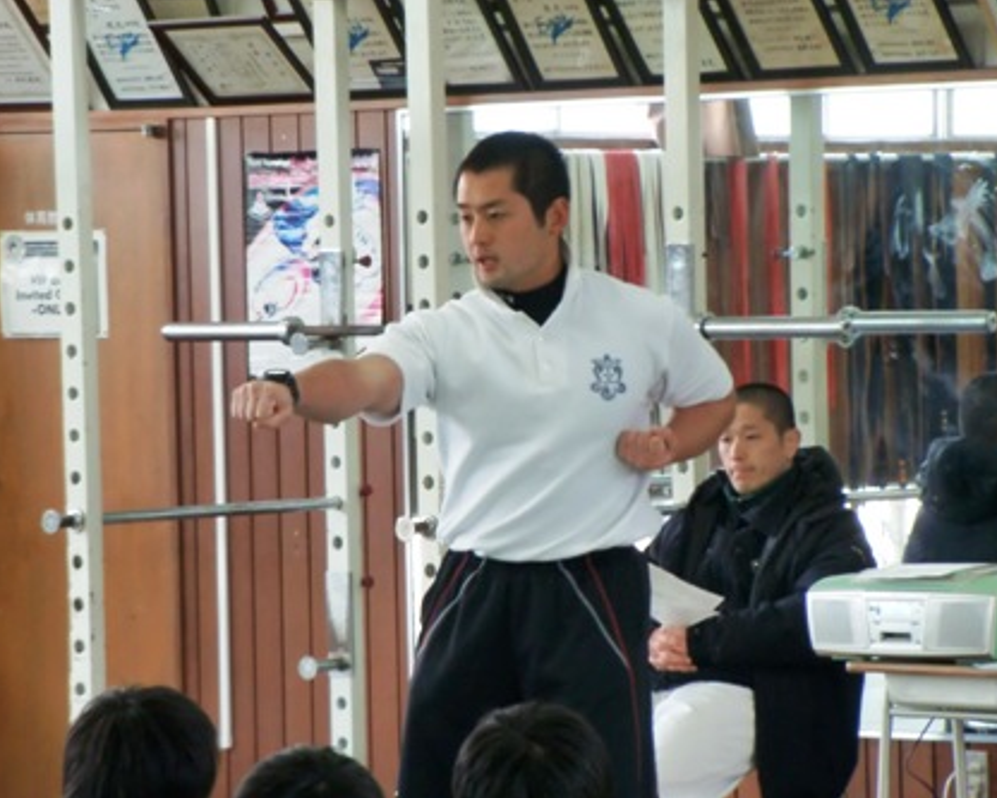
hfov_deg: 9.2
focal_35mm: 209
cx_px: 525
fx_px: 6168
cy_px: 398
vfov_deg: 7.4
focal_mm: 35.7
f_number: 5.2
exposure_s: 1/25
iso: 400
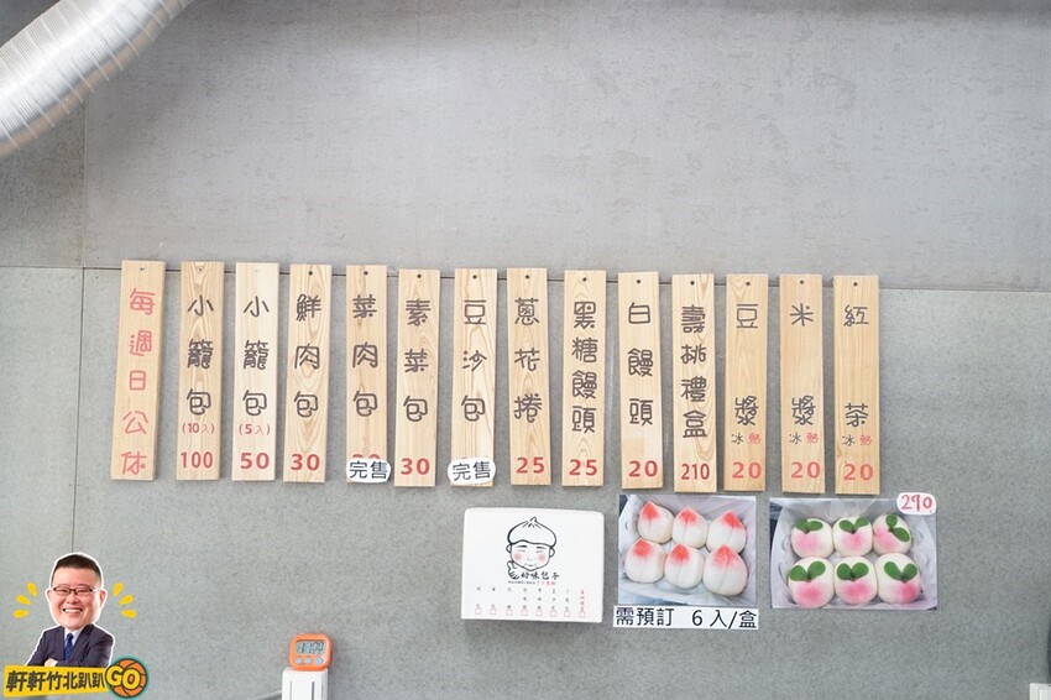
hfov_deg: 35.7
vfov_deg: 24.2
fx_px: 1634
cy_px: 350
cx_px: 526
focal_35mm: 56
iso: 640
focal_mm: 56
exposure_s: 1/60
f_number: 2.8
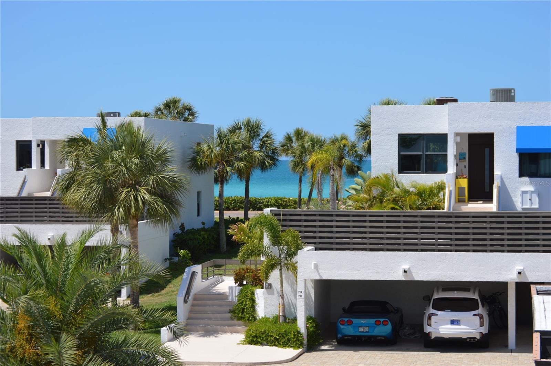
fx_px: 1422
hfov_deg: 21.9
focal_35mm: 93
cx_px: 276
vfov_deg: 14.7
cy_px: 183
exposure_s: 1/500
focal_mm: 62
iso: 100
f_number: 5.6
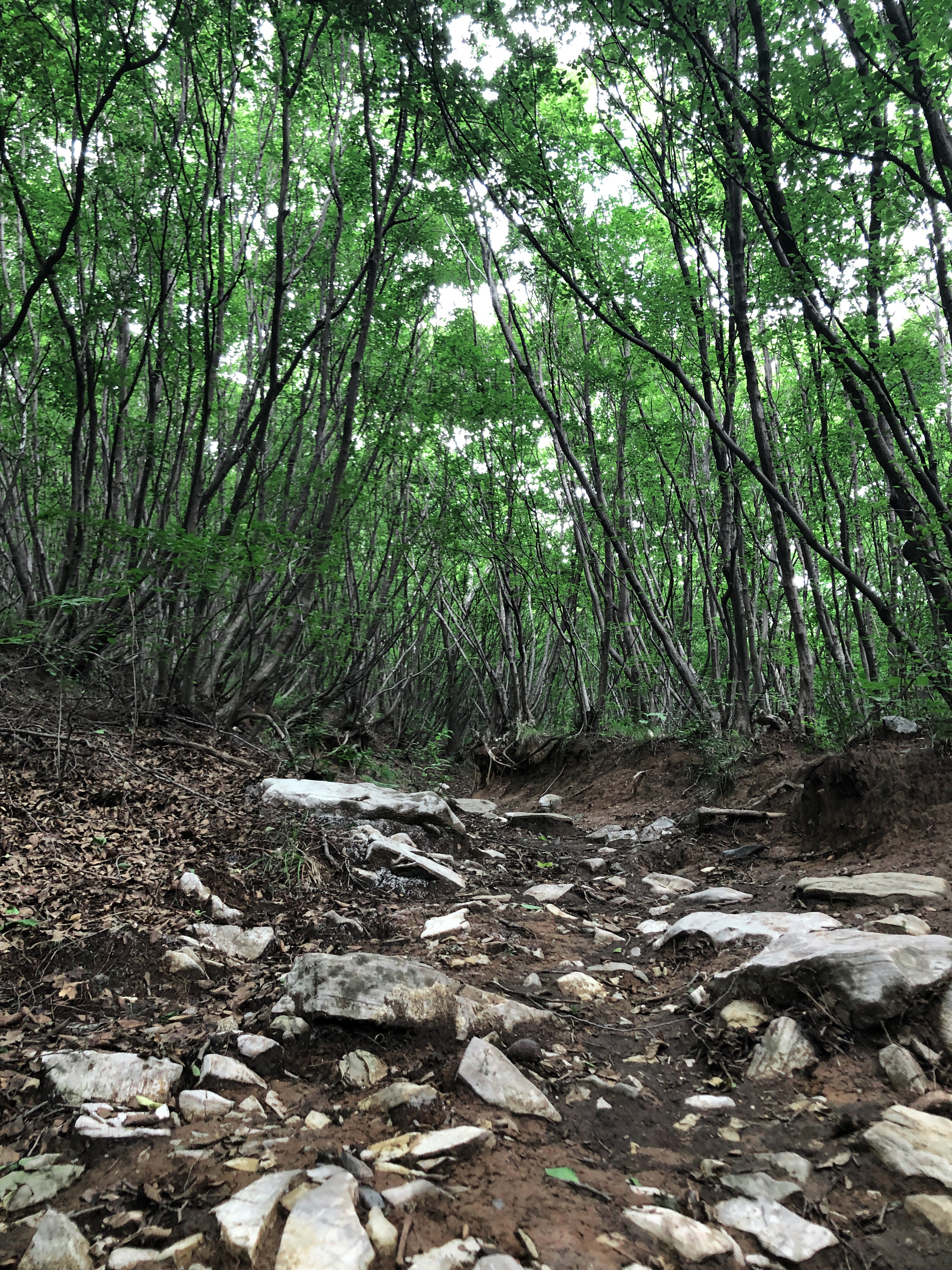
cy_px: 635
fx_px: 1027
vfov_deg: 63.4
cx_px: 476
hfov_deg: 49.7
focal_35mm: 28
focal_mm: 4
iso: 40
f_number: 1.8
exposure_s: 1/24
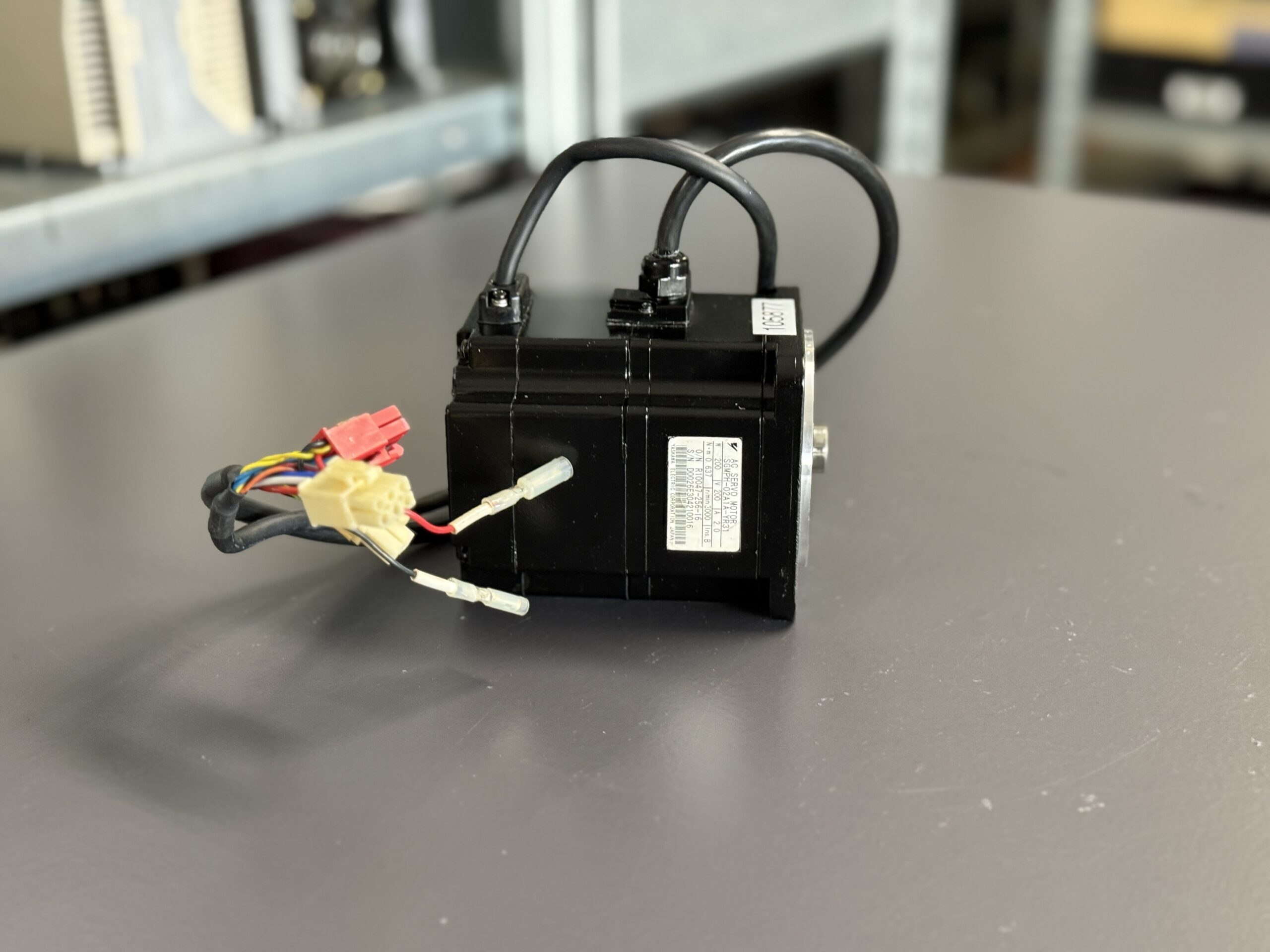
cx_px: 635
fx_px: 1761
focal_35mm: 48
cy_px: 476
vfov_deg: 30.3
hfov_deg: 39.7
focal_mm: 6.76
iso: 250
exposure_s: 1/33
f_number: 1.78
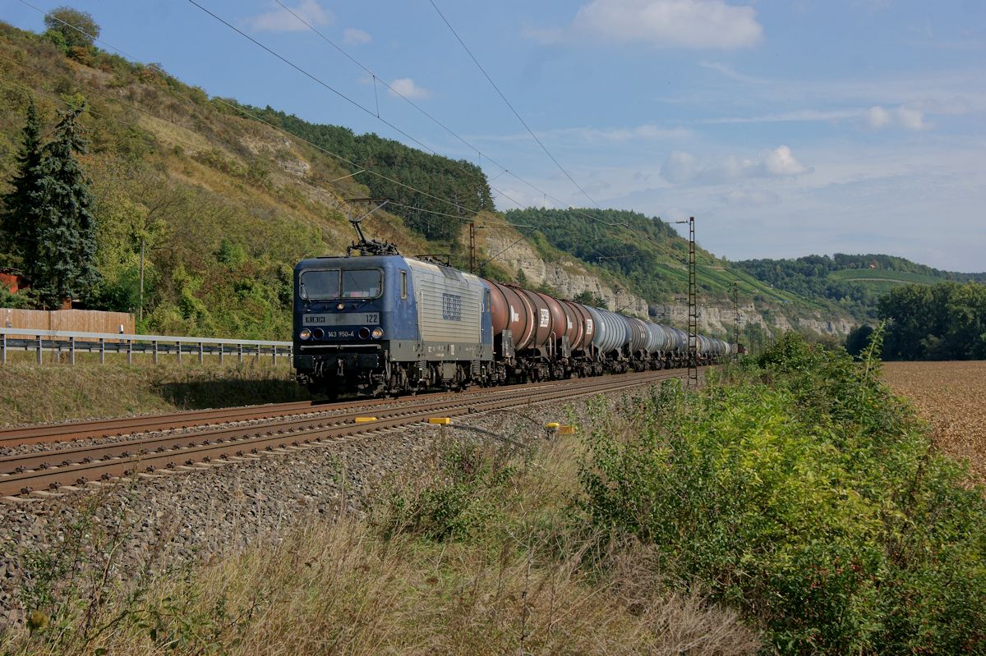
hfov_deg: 37.9
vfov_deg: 25.7
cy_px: 328
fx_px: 1437
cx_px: 493
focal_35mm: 52
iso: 200
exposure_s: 1/1000
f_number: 8
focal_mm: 35
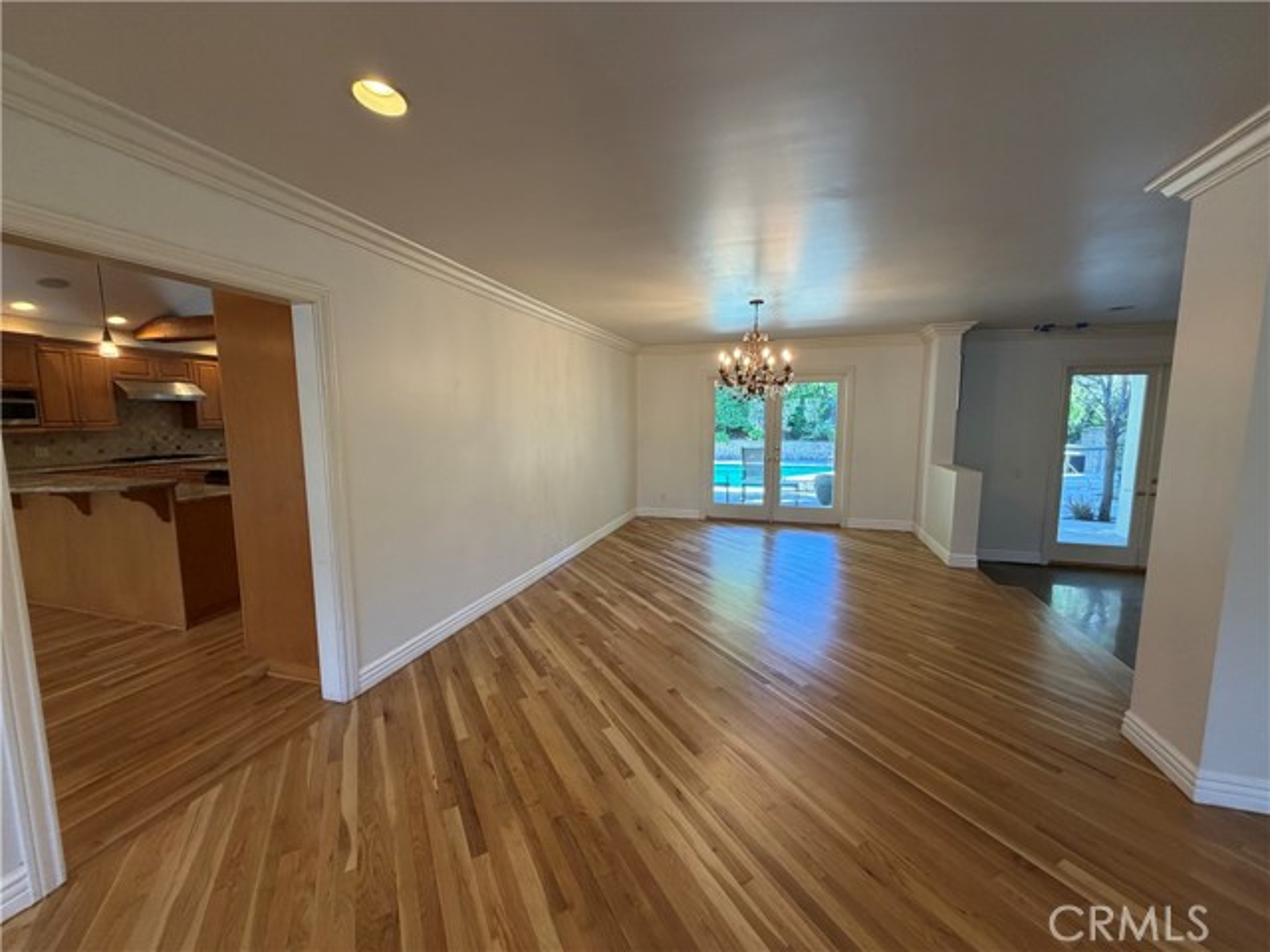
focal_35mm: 14
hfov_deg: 102.1
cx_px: 635
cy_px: 476
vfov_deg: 85.7
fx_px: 514
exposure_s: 1/120
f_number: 2.2
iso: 250
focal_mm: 2.22
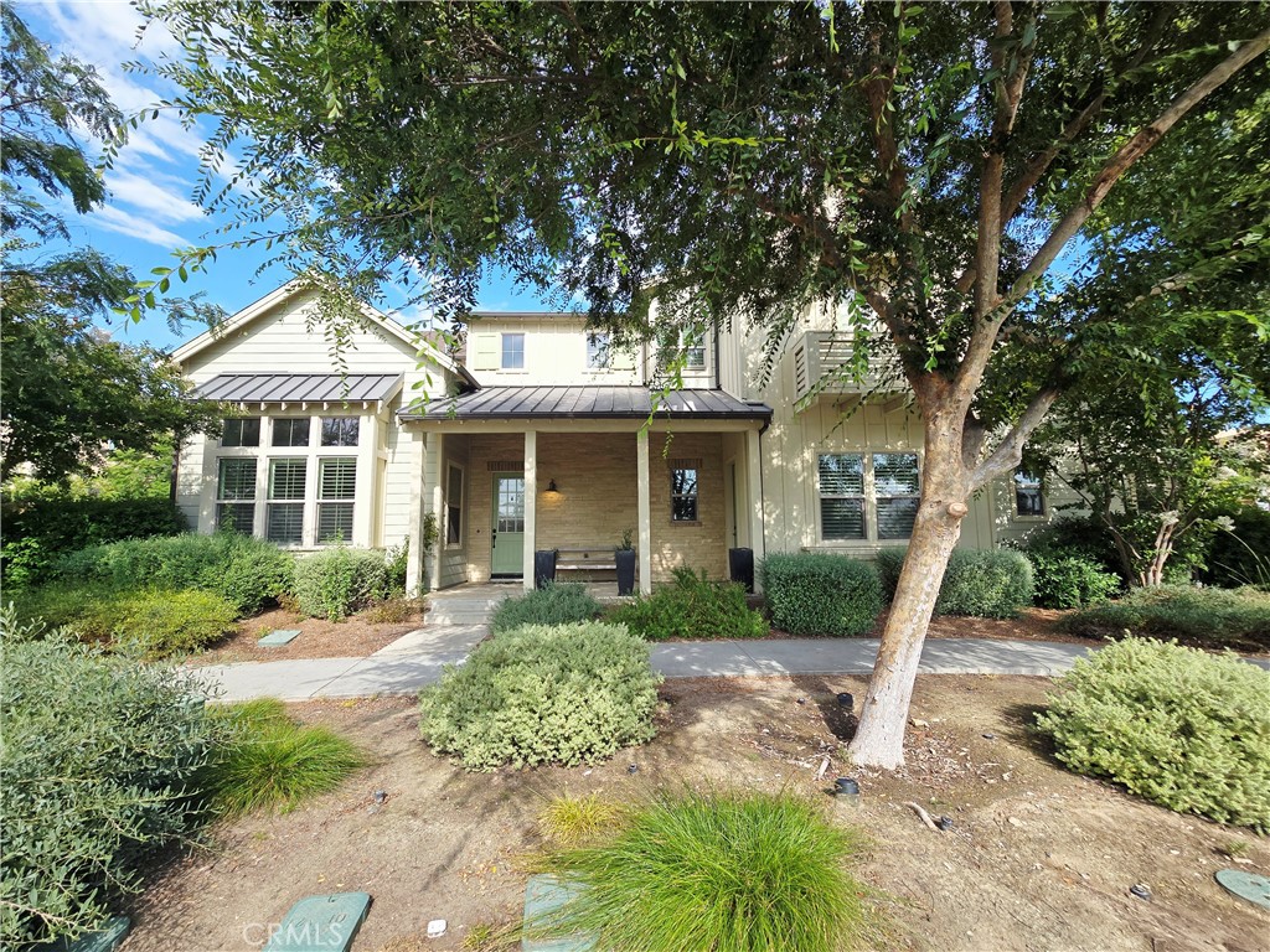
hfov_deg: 106.2
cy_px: 476
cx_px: 635
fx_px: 477
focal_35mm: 13
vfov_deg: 89.9
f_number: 2.2
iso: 50
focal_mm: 2.2
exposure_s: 1/833
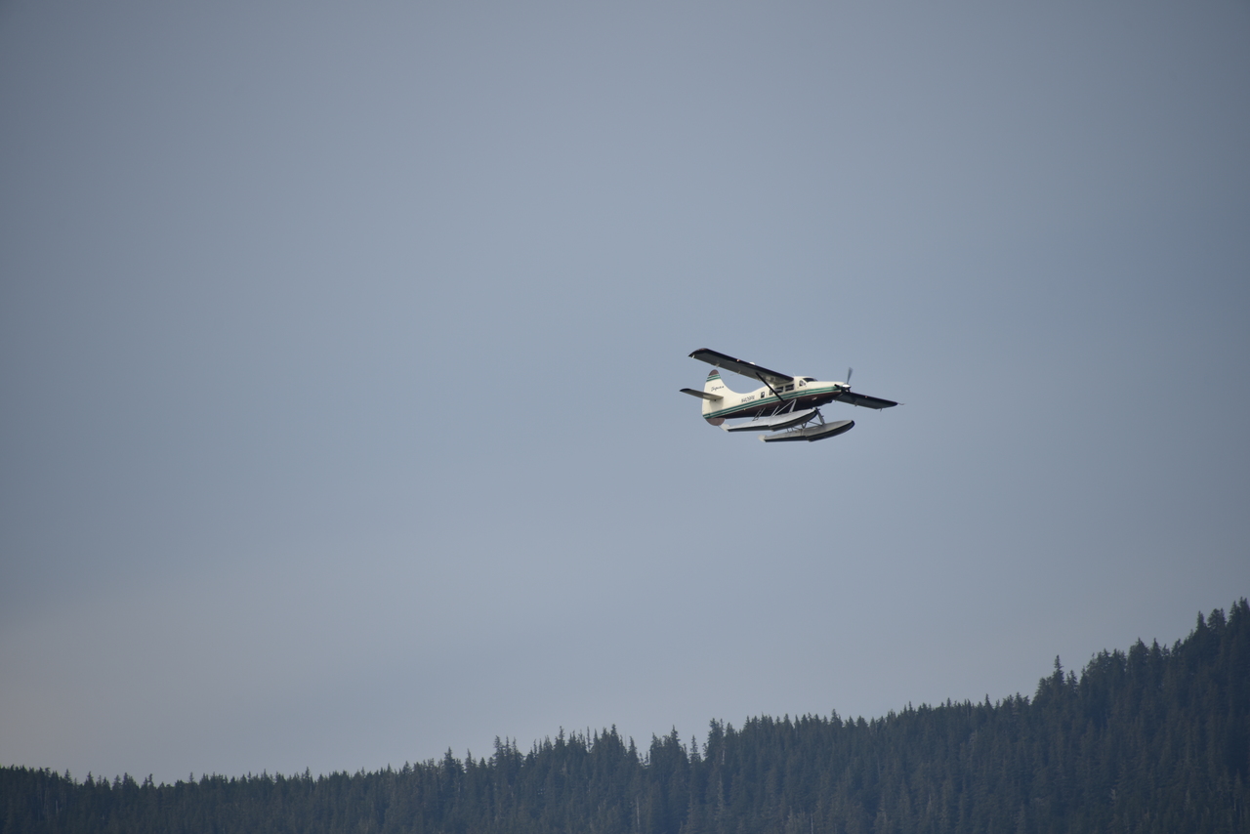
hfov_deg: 6.9
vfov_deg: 4.6
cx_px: 625
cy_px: 417
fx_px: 10418
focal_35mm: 300
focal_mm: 300
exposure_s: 1/640
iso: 100
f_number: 6.3
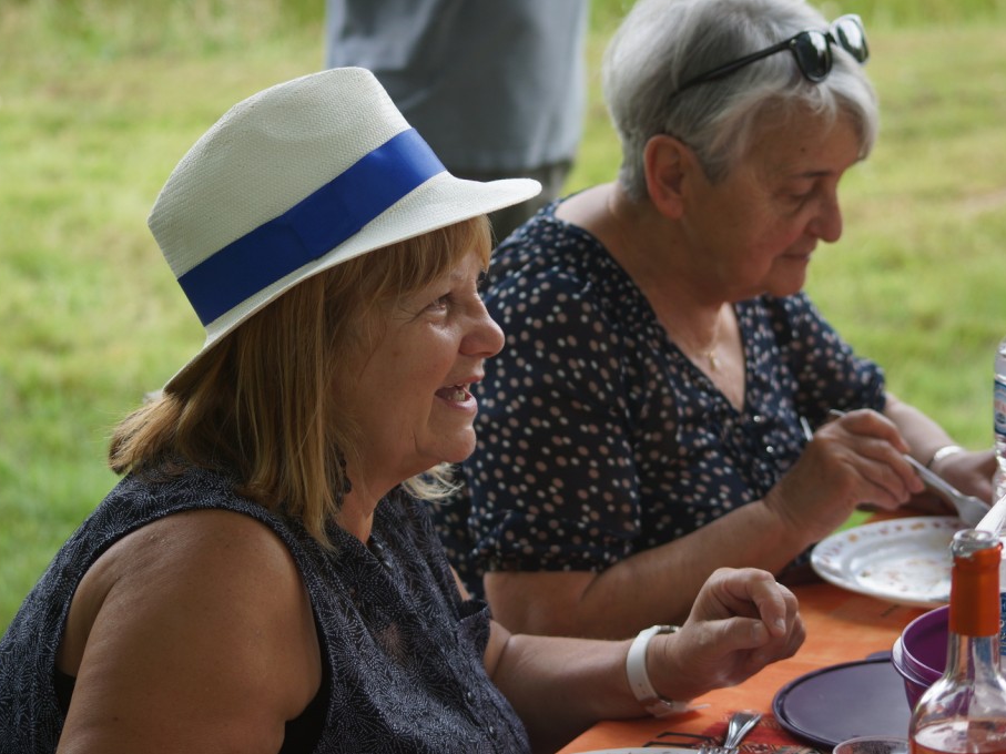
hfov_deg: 17.3
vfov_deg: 13.0
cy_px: 377
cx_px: 551
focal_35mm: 114
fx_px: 3313
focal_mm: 70
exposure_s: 1/160
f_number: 4
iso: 125
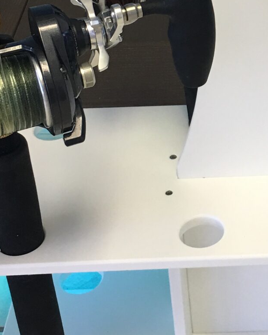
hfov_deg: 15.9
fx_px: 932
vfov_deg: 20.1
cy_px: 51
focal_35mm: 94
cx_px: 298
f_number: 2.2
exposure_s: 1/30
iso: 25
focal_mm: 4.15
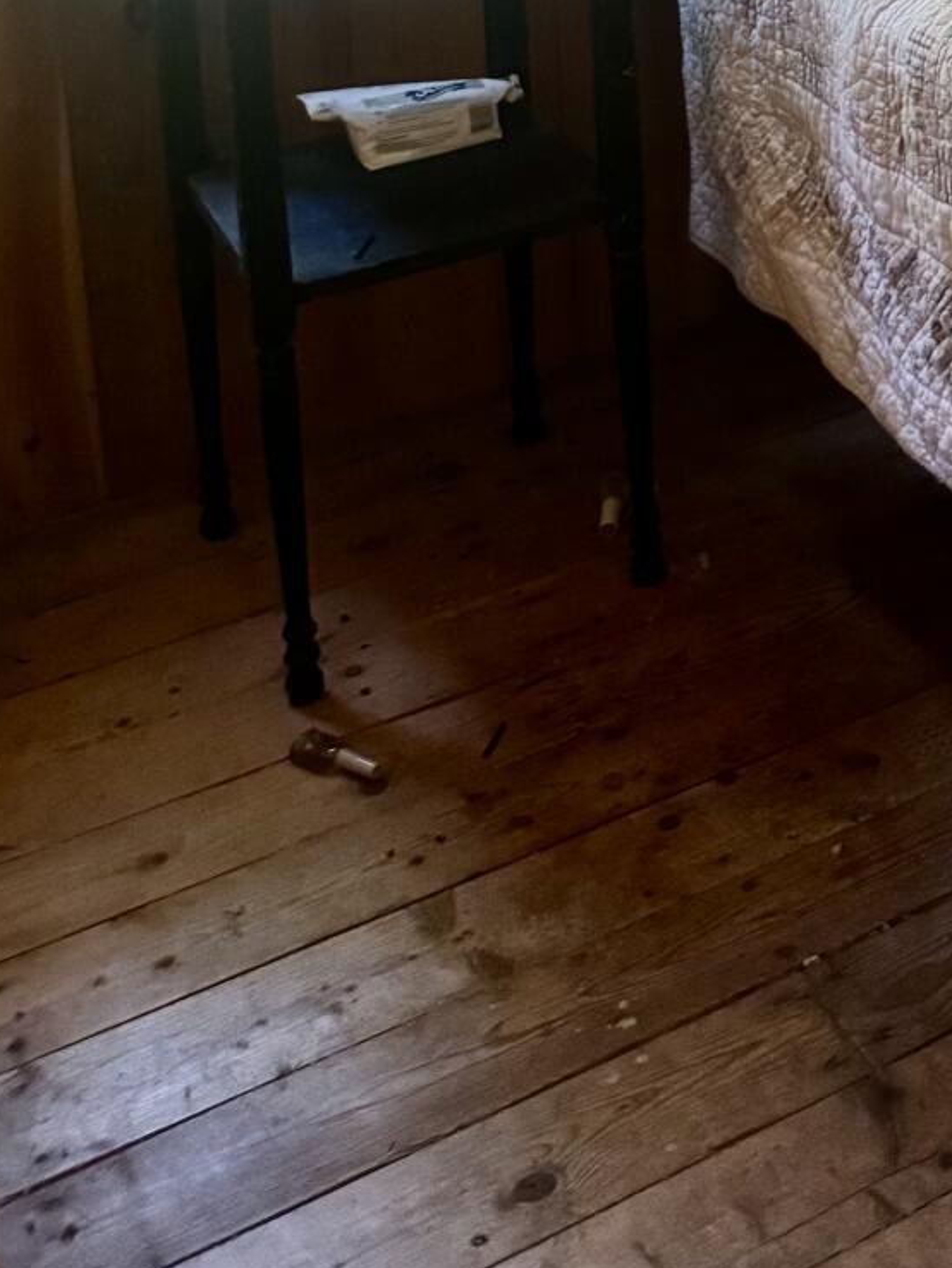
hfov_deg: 20.9
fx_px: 2382
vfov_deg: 25.2
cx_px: 1169
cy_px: -442
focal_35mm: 65
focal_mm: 6.76
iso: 640
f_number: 1.78
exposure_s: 1/60
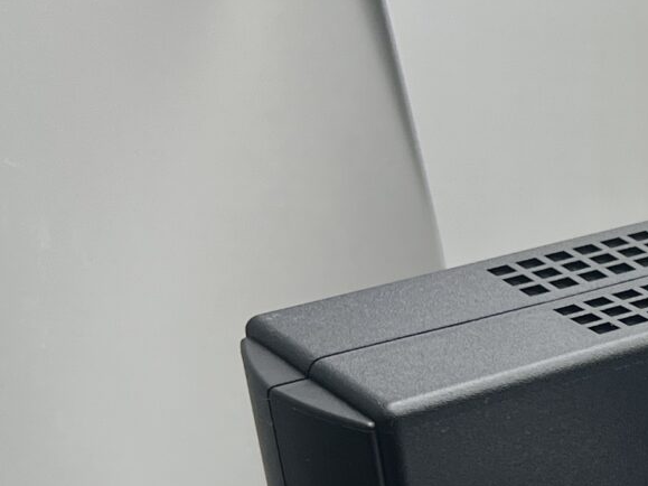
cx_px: 1343
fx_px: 2152
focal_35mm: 115
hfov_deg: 14.1
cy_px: 570
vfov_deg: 12.6
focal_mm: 5.7
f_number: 1.5
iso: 50
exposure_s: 1/312
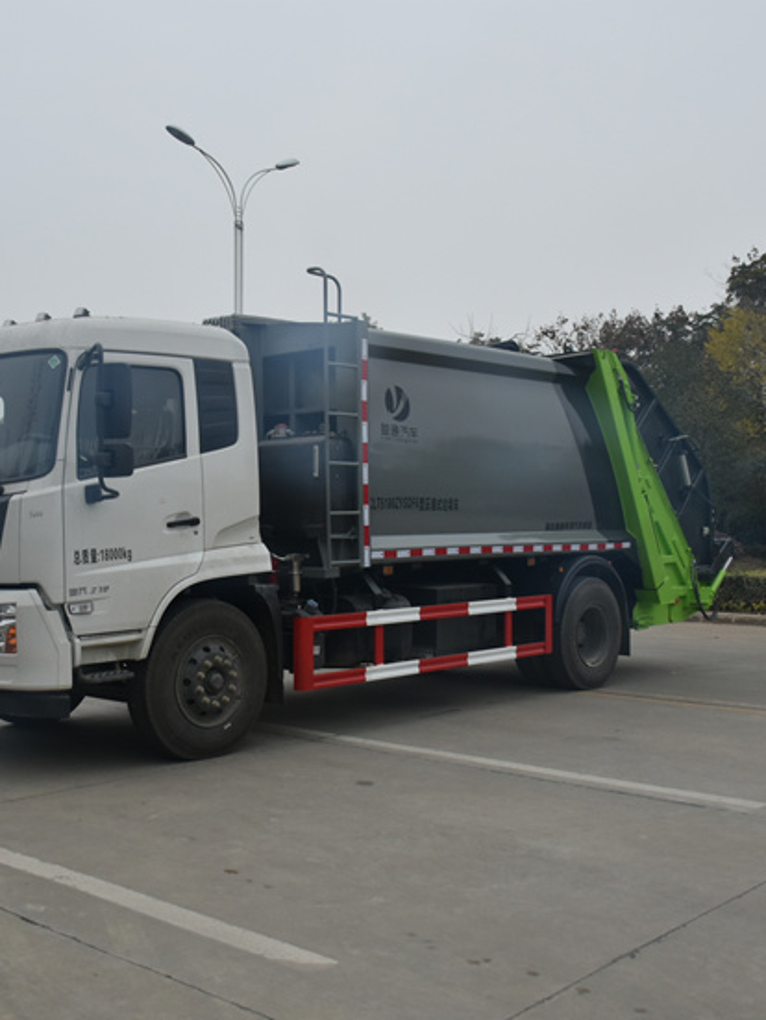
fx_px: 1179
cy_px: 520
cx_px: 342
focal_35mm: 40
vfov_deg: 46.8
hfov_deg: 36.0
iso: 400
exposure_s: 1/250
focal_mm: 18
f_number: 3.5
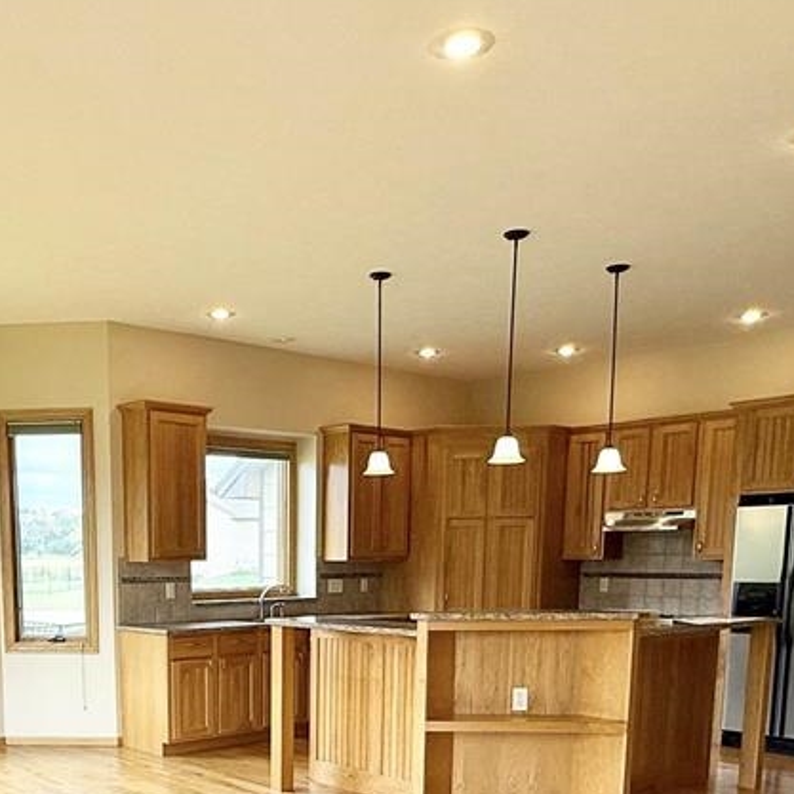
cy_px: 714
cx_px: 236
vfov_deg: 40.5
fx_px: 986
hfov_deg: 43.0
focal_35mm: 38
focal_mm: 2.22
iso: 64
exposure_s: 1/206
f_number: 2.2
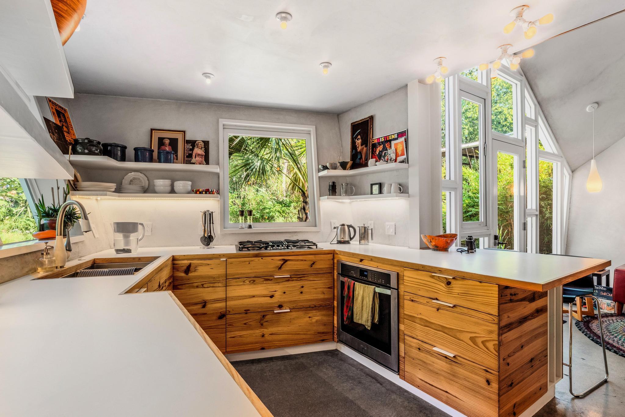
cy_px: 208
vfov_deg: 73.7
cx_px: 312
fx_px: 278
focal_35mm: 16
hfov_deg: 96.7
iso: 200
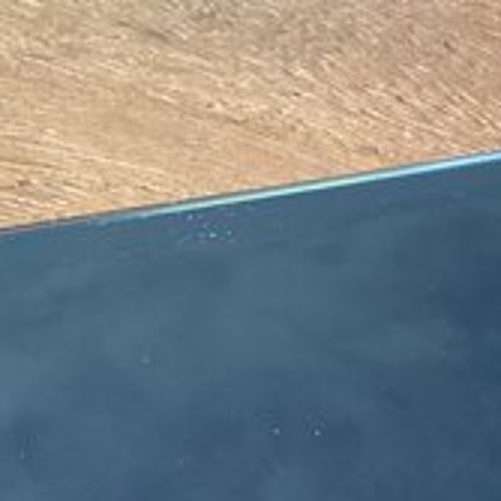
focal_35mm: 97
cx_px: 591
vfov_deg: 17.4
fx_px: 1588
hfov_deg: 17.2
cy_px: 525
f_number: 2.4
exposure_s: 1/40
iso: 400
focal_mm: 3.3
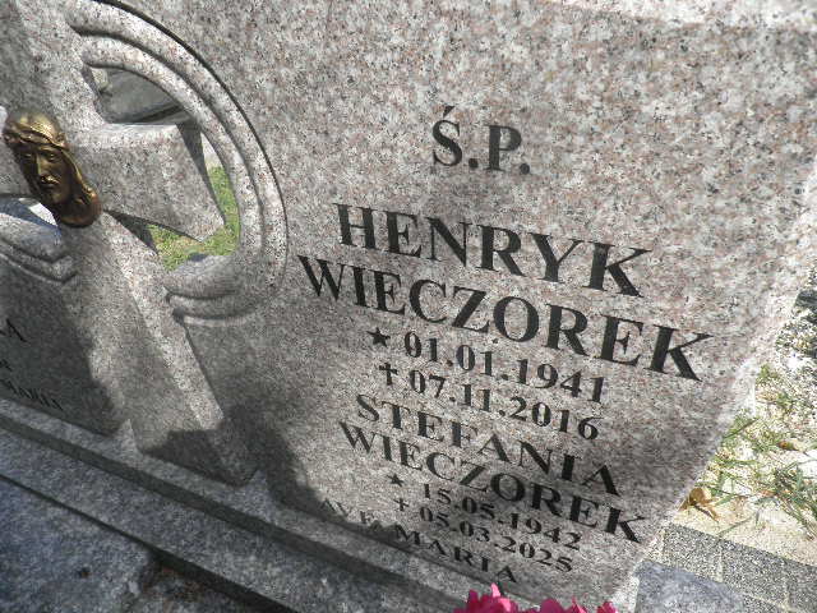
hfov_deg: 71.6
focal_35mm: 24
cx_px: 408
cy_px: 306
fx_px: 566
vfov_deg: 56.8
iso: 64
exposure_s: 1/80
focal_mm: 4.3
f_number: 8.3
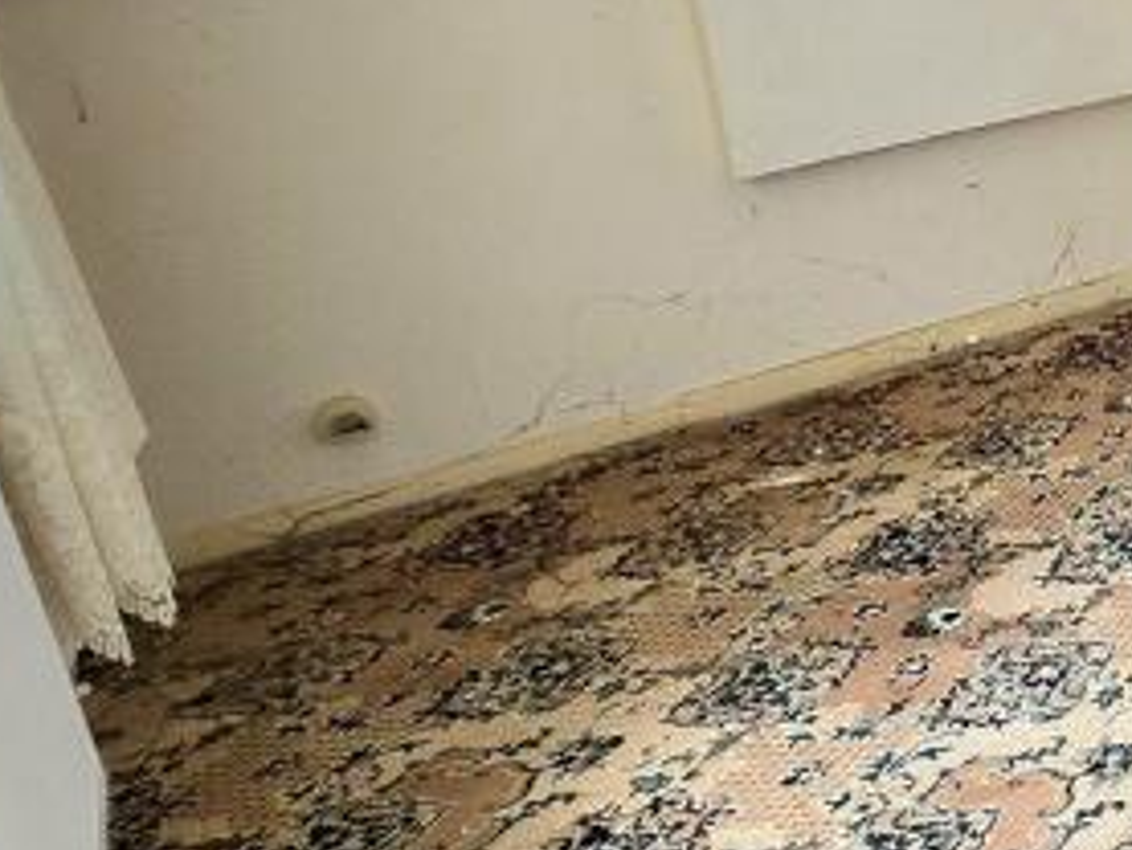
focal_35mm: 48
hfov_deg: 25.3
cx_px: 1835
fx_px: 1570
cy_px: 90
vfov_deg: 29.1
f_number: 2.2
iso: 125
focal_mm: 2.2
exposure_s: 1/100
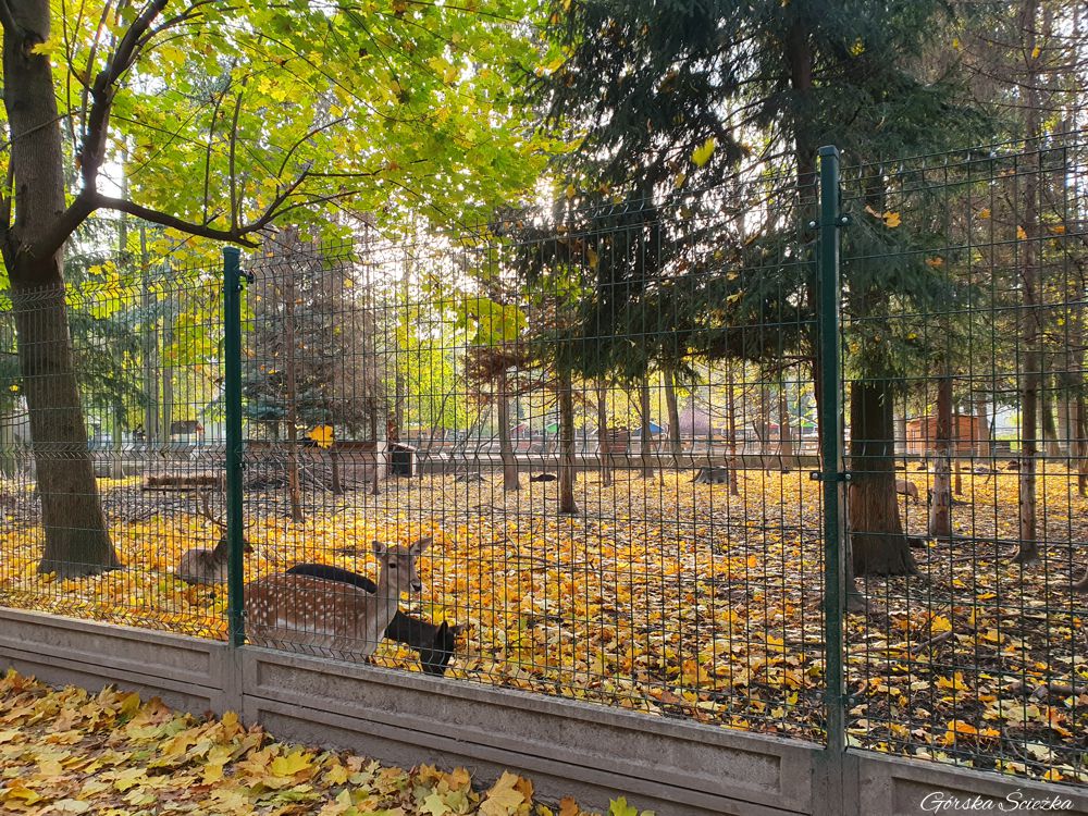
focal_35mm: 26
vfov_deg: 53.1
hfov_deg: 67.3
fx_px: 817
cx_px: 544
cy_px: 408
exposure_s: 1/100
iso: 80
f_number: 2.4
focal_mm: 4.32
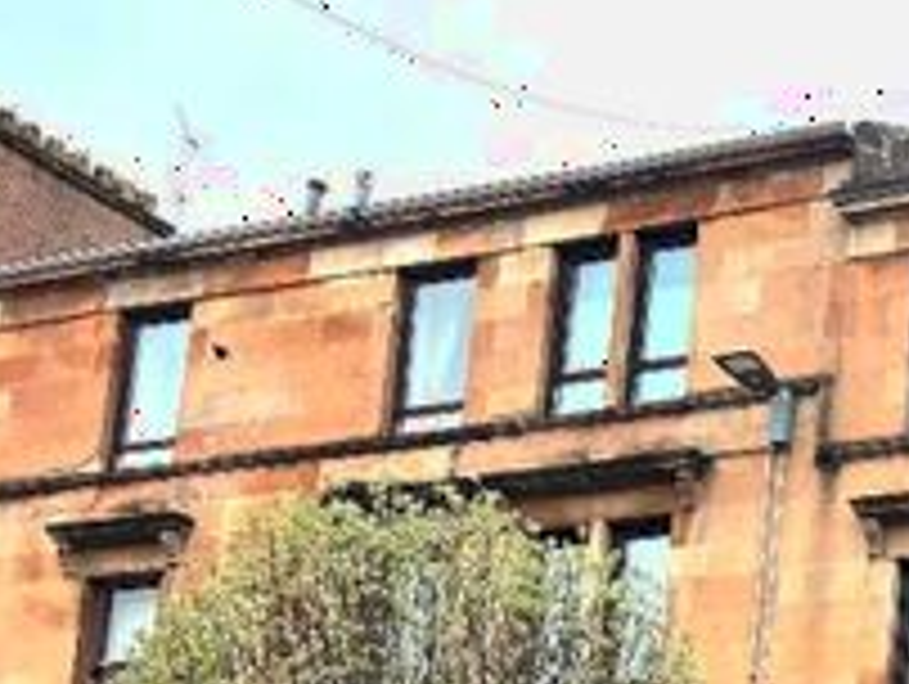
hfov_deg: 18.8
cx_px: 1418
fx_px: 2366
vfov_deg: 15.0
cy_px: 1087
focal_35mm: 90
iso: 40
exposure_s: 1/184
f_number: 1.5
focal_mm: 5.7
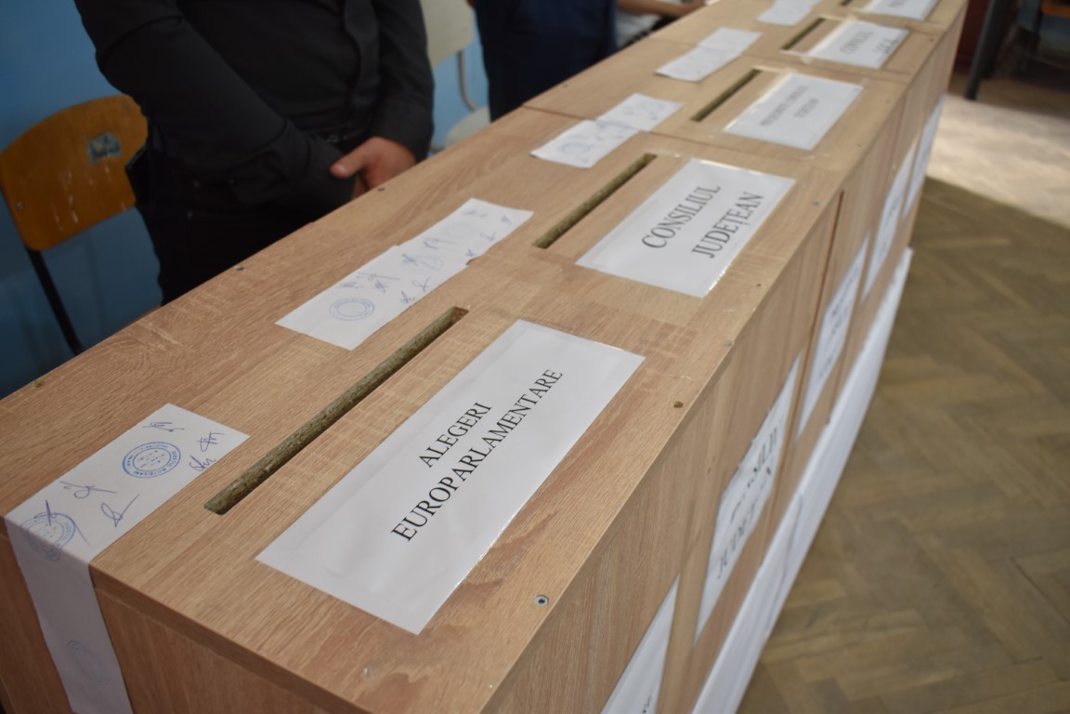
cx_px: 535
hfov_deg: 59.5
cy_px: 357
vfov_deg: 41.7
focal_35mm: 32
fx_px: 936
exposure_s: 1/60
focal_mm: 21
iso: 640
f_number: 4
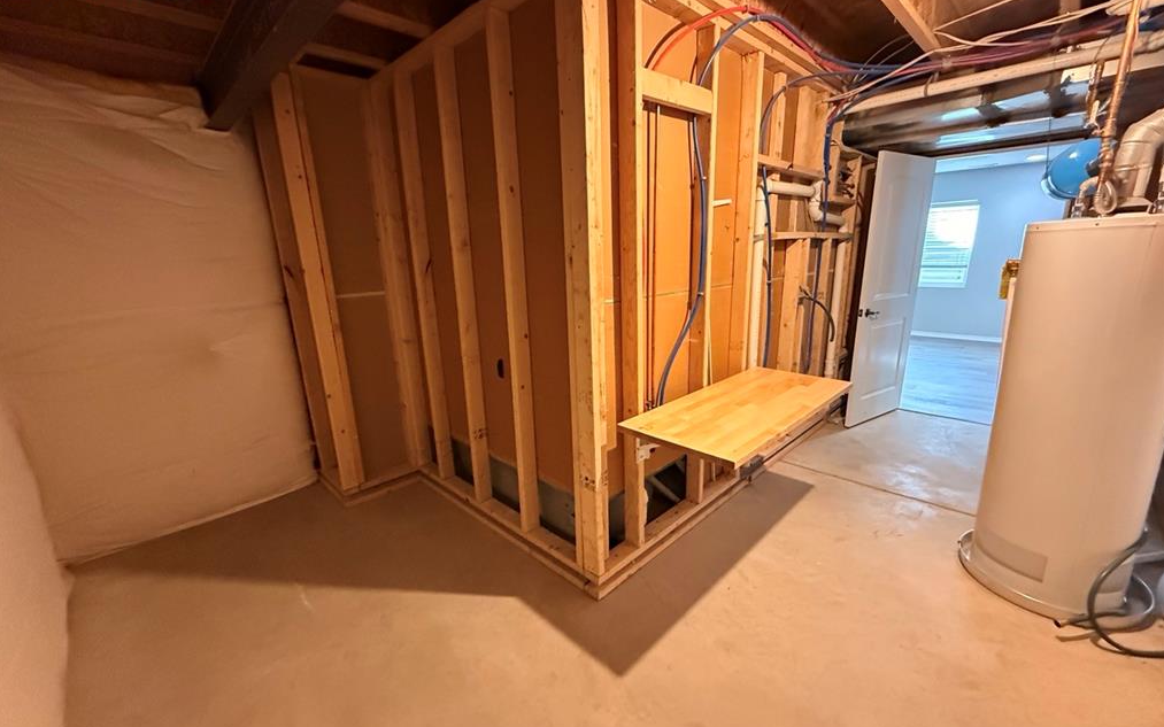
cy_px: 374
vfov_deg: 74.8
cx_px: 583
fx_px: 476
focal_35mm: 15
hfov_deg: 101.5
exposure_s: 1/60
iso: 1000
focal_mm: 2.22
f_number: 2.2
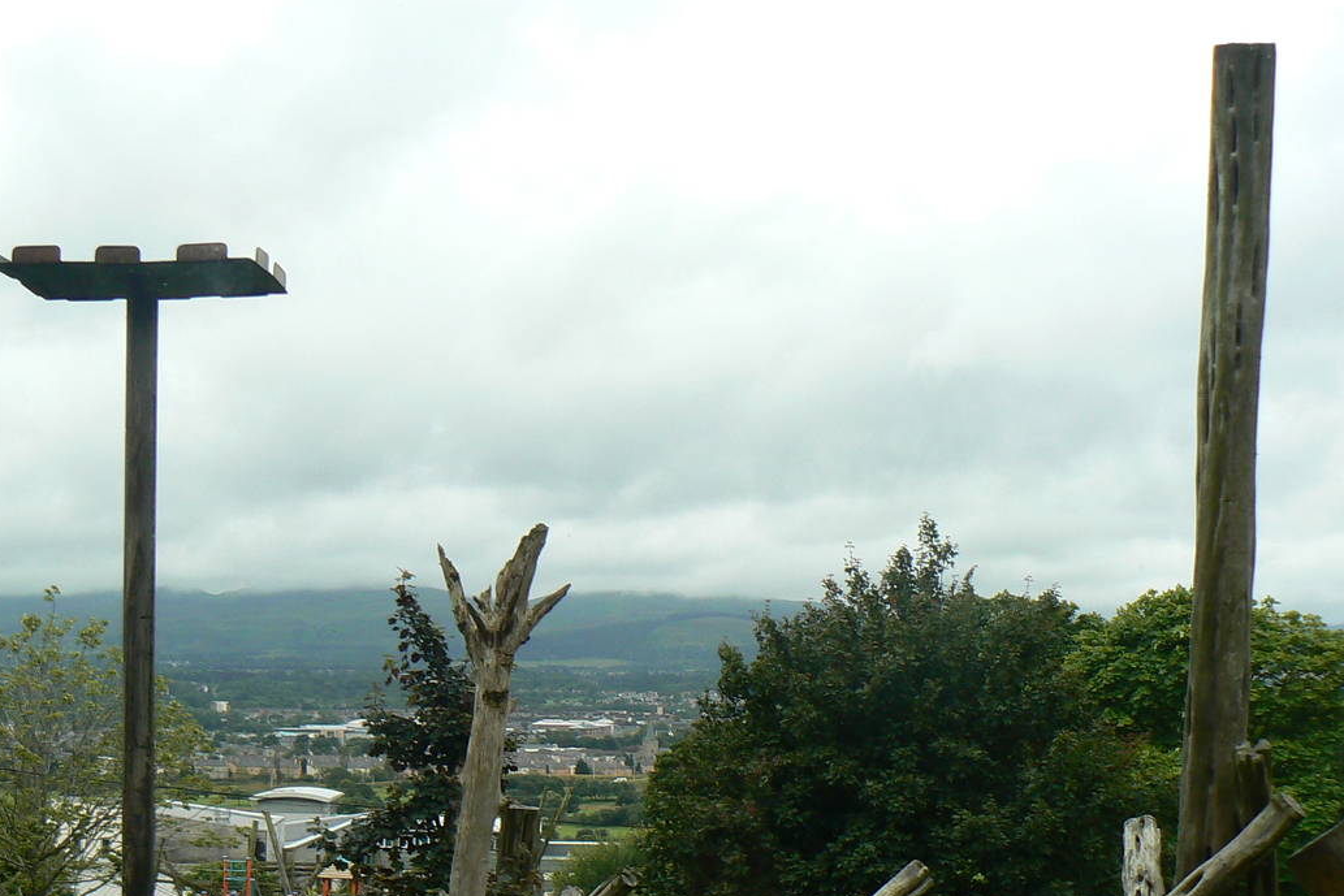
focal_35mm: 58
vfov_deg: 23.1
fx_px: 2165
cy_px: 704
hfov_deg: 34.1
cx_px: 428
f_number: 5.6
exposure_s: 1/160
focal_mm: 6
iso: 80
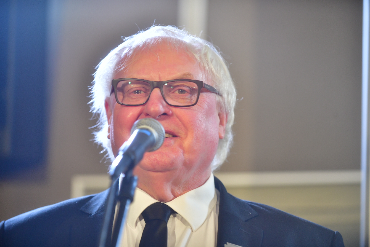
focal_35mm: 150
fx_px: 1542
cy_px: 124
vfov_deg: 9.1
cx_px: 185
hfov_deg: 13.7
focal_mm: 150
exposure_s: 1/100
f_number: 2.8
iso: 1000
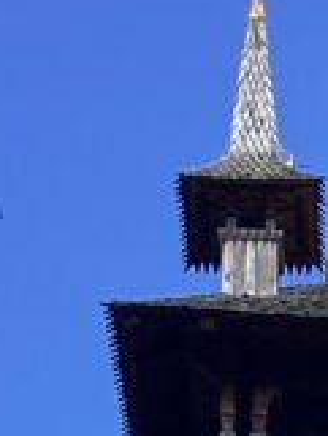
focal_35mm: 197
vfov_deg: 9.3
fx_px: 2486
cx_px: 548
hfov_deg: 7.4
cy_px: 934
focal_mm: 3.3
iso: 25
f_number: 2.4
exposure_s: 1/631
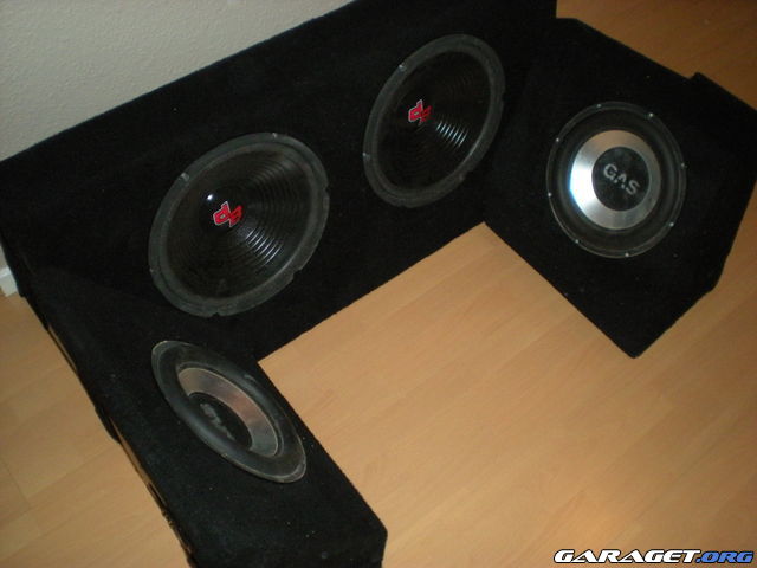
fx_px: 831
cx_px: 378
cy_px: 284
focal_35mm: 38
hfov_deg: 49.0
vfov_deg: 37.7
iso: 400
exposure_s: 1/60
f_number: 3.1
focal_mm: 6.3
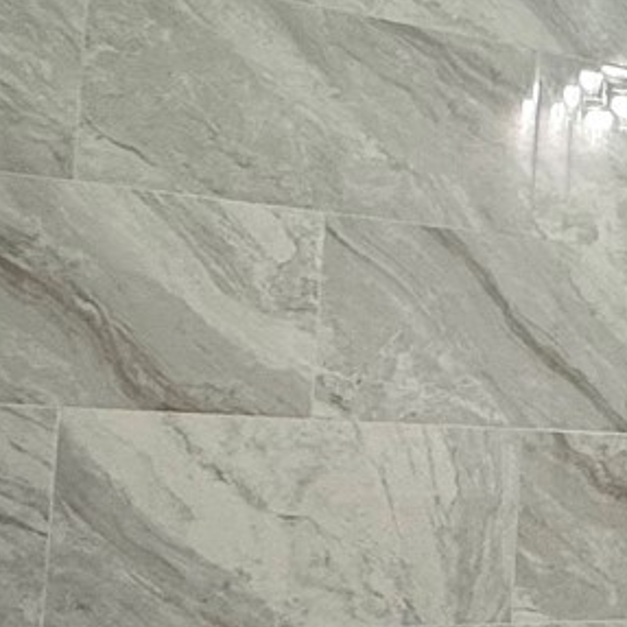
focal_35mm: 69
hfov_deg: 20.4
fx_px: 1414
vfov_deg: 24.9
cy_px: 400
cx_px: 1007
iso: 64
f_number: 2.2
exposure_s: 1/170
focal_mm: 2.22
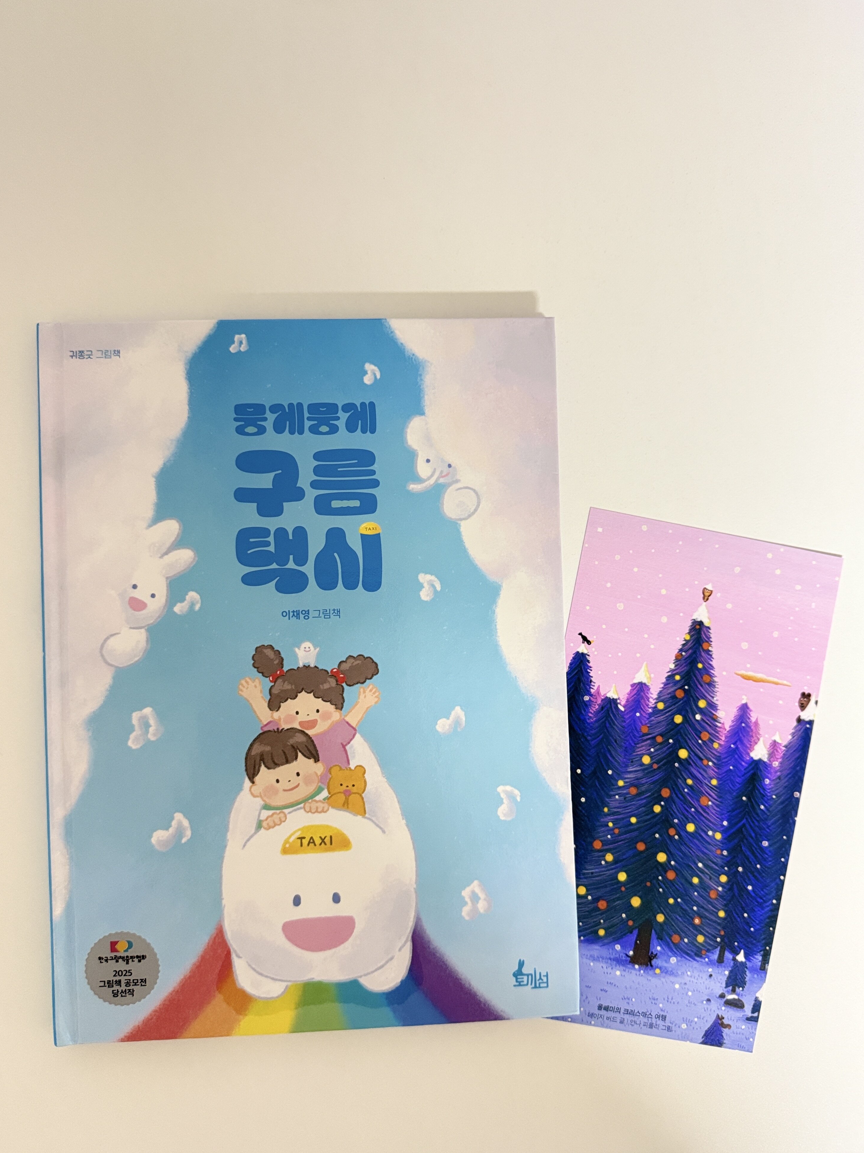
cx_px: 429
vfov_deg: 69.4
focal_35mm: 25
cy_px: 598
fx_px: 832
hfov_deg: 54.9
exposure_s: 1/60
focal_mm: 6.76
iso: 500
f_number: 1.78
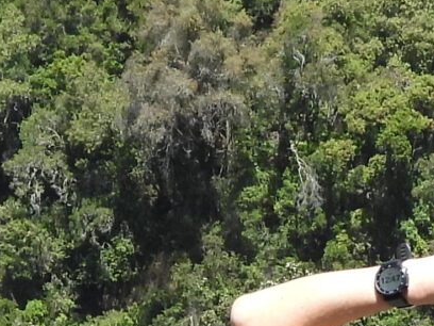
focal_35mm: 408
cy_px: 606
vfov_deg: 3.6
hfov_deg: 4.9
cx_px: 218
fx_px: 5115
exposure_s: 1/640
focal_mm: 11.7
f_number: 3.5
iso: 100
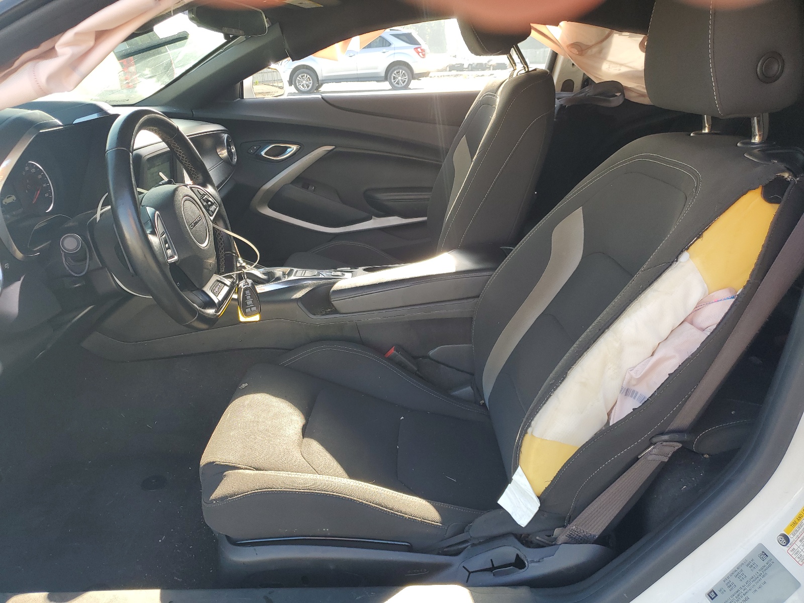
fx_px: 604
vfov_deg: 53.1
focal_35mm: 26
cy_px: 302
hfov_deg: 67.3
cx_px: 402
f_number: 1.5
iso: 50
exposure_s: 1/263
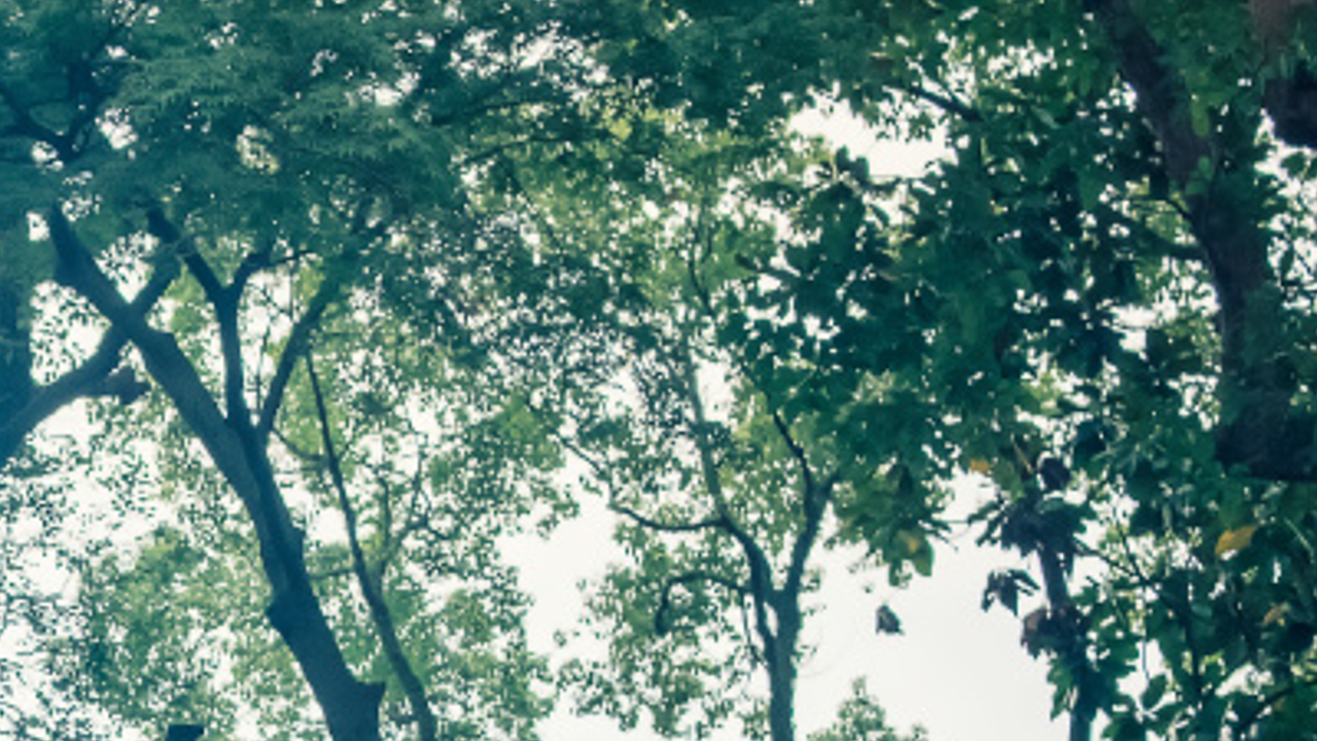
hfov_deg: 18.3
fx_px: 3841
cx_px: -306
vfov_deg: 10.5
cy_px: 1258
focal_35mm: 110
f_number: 5.6
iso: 800
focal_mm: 23
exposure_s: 1/600
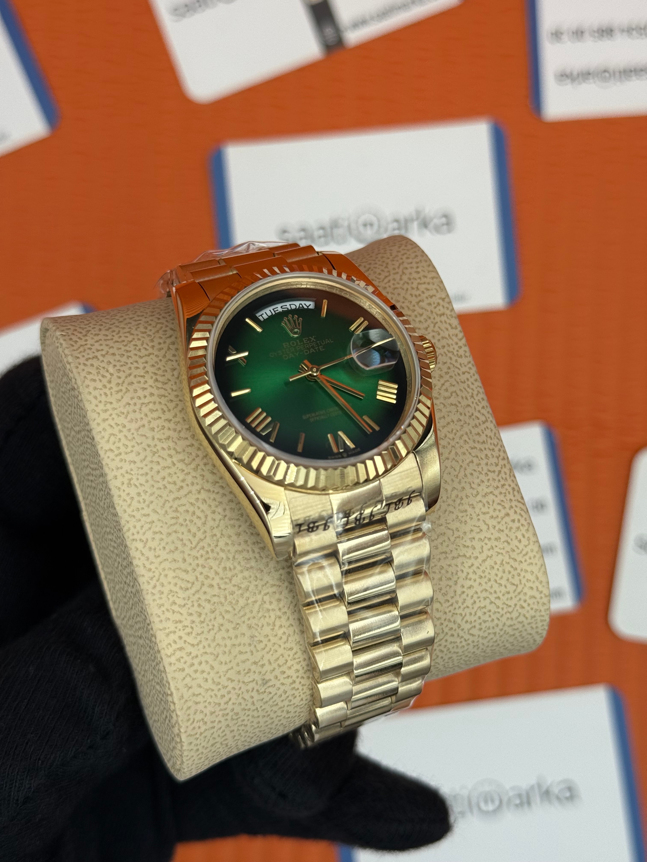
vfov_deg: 39.7
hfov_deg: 30.3
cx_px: 324
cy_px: 431
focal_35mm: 48
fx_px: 1196
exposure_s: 1/769
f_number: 1.78
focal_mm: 6.76
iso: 64
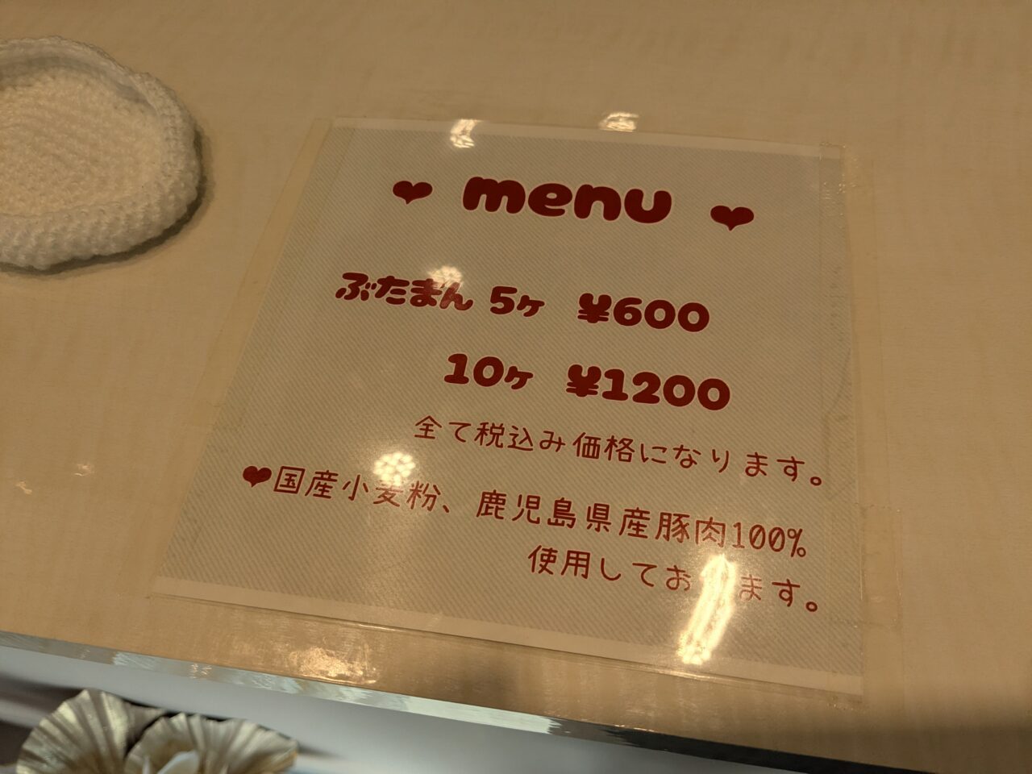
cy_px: 387
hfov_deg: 65.3
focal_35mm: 27
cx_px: 516
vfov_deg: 51.4
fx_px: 805
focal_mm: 4.38
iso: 66
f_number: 1.73
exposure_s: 1/1462
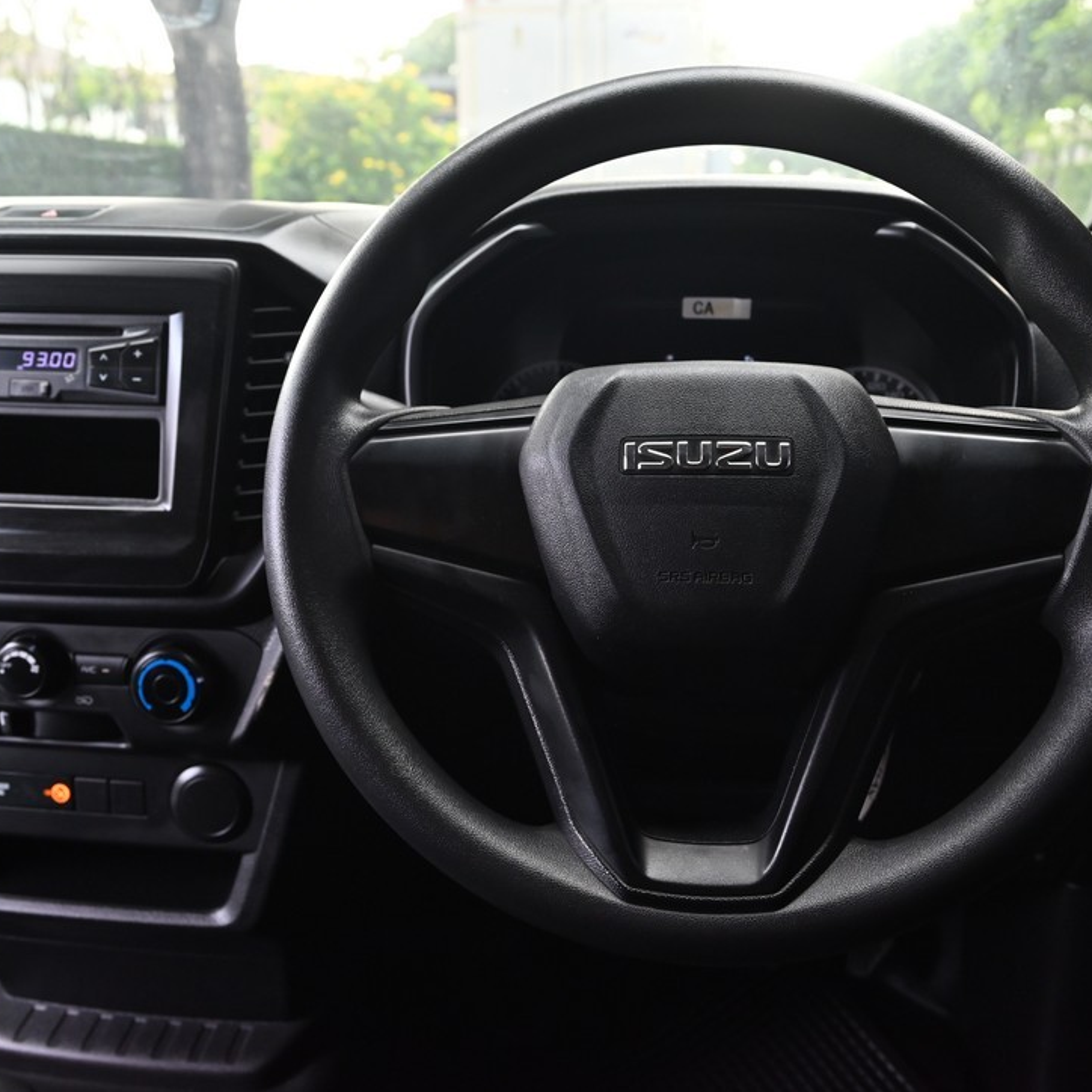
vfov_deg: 52.5
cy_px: 541
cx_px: 566
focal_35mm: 31
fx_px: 1106
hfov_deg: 52.5
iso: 1100
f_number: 6.7
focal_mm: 24
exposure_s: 1/90
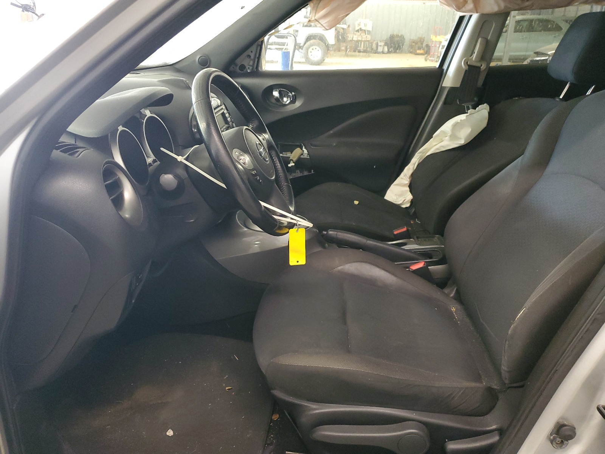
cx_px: 302
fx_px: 454
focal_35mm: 26
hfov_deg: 67.3
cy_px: 227
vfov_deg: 53.1
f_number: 1.5
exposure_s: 1/20
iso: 296
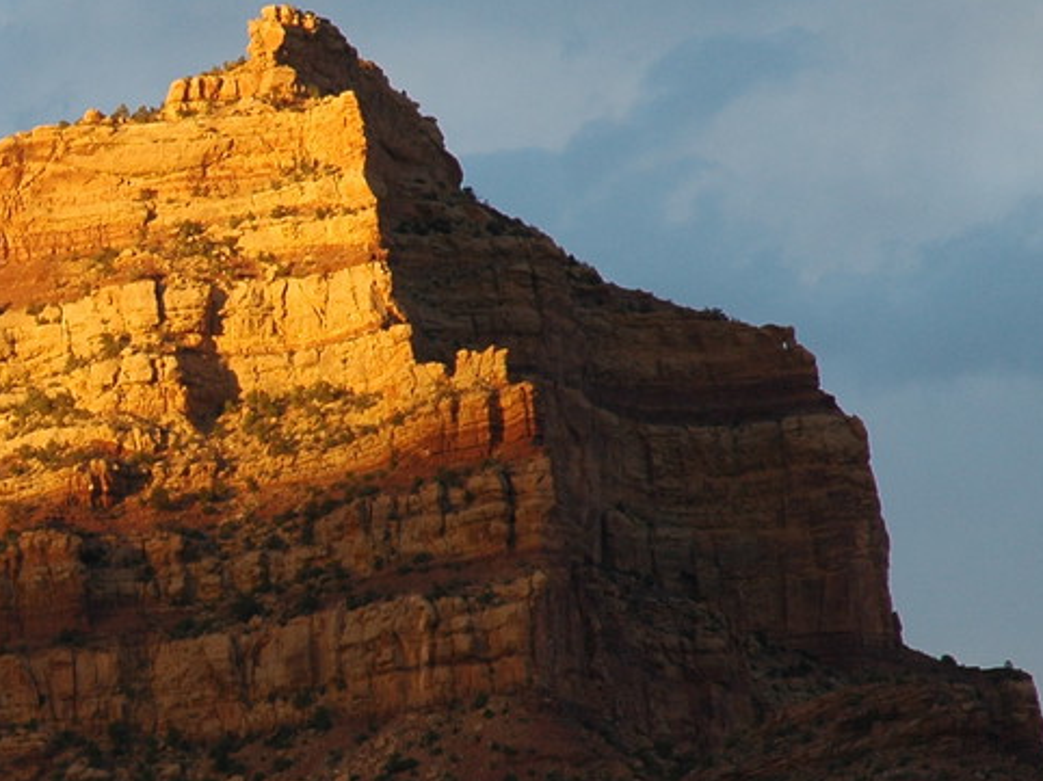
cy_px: 531
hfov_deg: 7.1
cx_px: -160
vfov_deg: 5.3
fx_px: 8372
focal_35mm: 278
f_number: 6.3
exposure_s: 1/60
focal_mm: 70
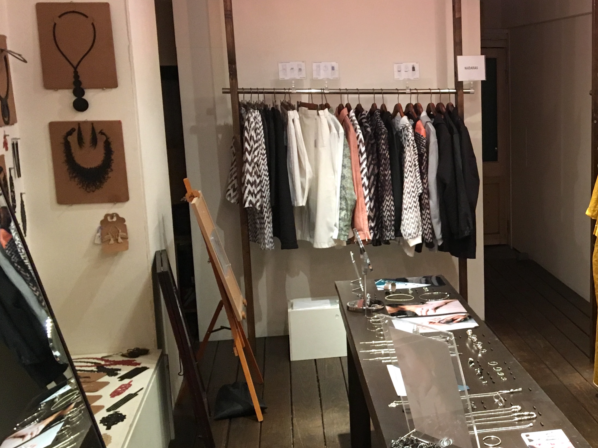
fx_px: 916
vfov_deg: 27.5
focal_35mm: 53
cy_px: 244
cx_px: 543
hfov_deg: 34.1
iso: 125
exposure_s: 1/30
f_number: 2.2
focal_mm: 4.15
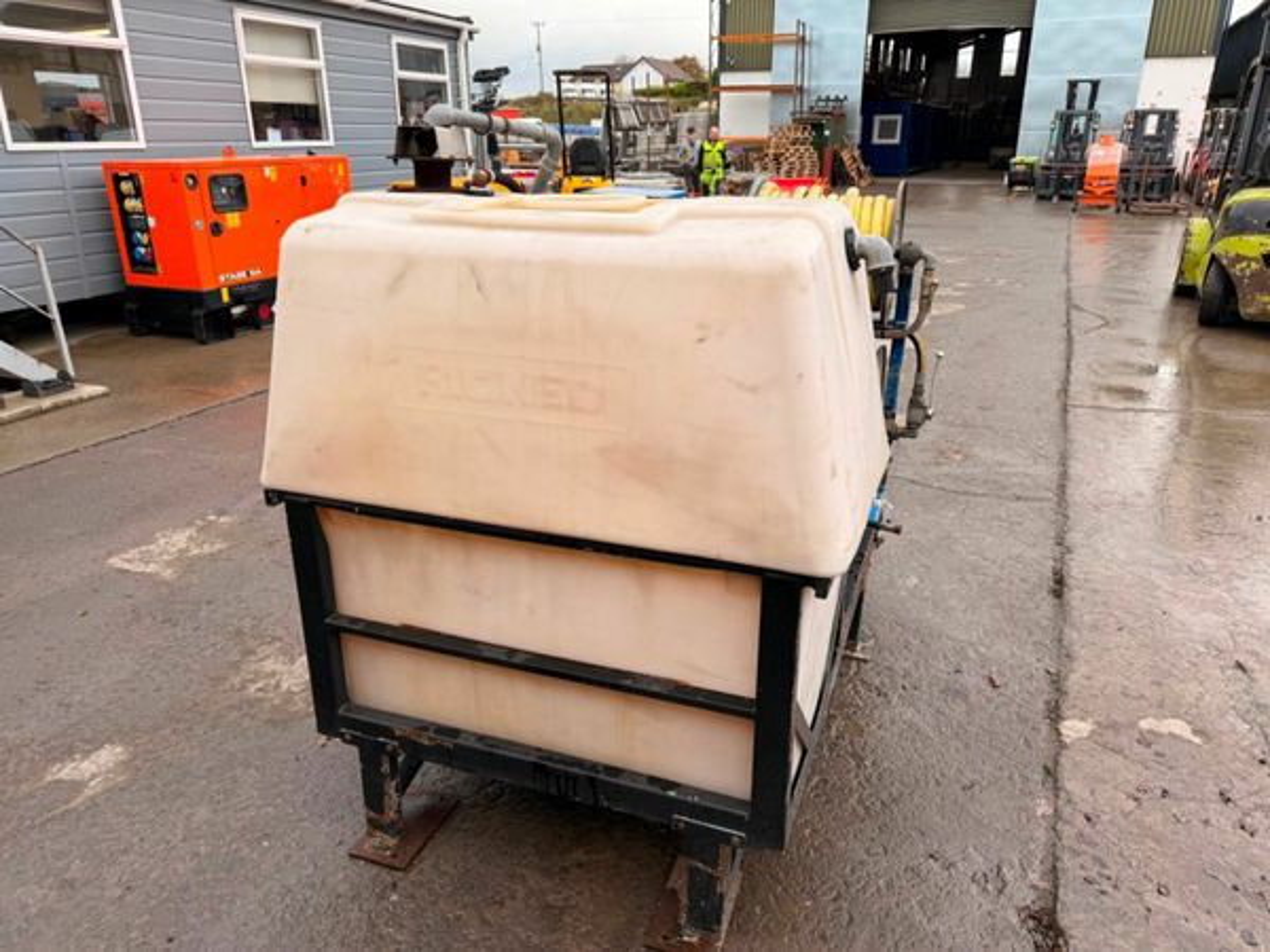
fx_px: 881
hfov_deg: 71.6
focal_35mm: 24
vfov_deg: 56.8
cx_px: 635
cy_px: 476
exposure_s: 1/742
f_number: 1.78
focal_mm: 6.76
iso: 80
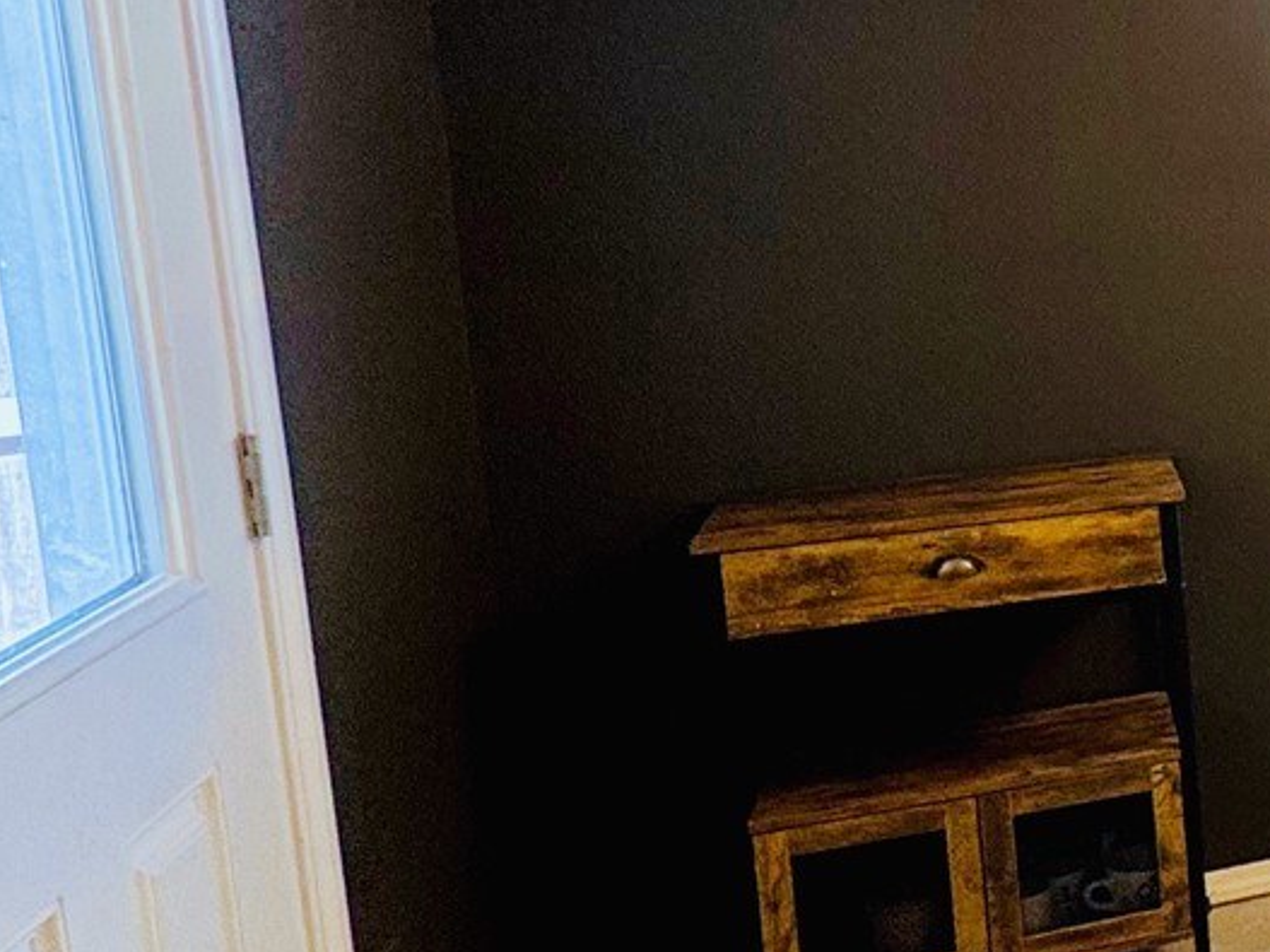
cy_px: 304
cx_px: 2193
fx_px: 1871
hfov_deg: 23.3
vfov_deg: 28.3
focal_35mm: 51
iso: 80
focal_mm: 2.22
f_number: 2.2
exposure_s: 1/120
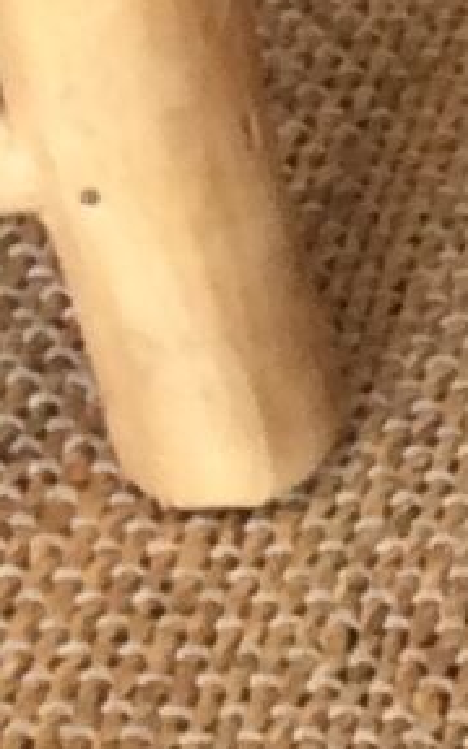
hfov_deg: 3.9
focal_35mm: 305
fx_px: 6224
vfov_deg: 6.9
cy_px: 702
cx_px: 2327
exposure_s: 1/50
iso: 32
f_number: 2.4
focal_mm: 3.3
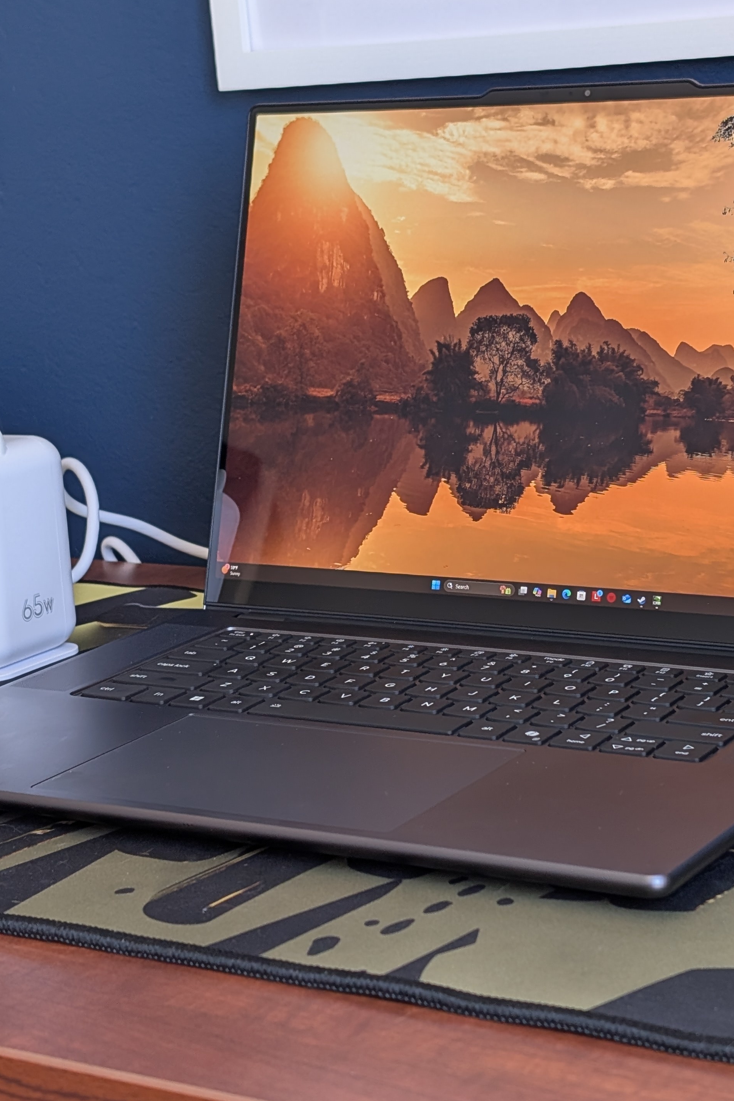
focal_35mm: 73
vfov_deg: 27.7
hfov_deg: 18.6
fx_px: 2232
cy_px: 510
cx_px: 481
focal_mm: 6.9
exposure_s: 1/23.8
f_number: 1.68
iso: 30
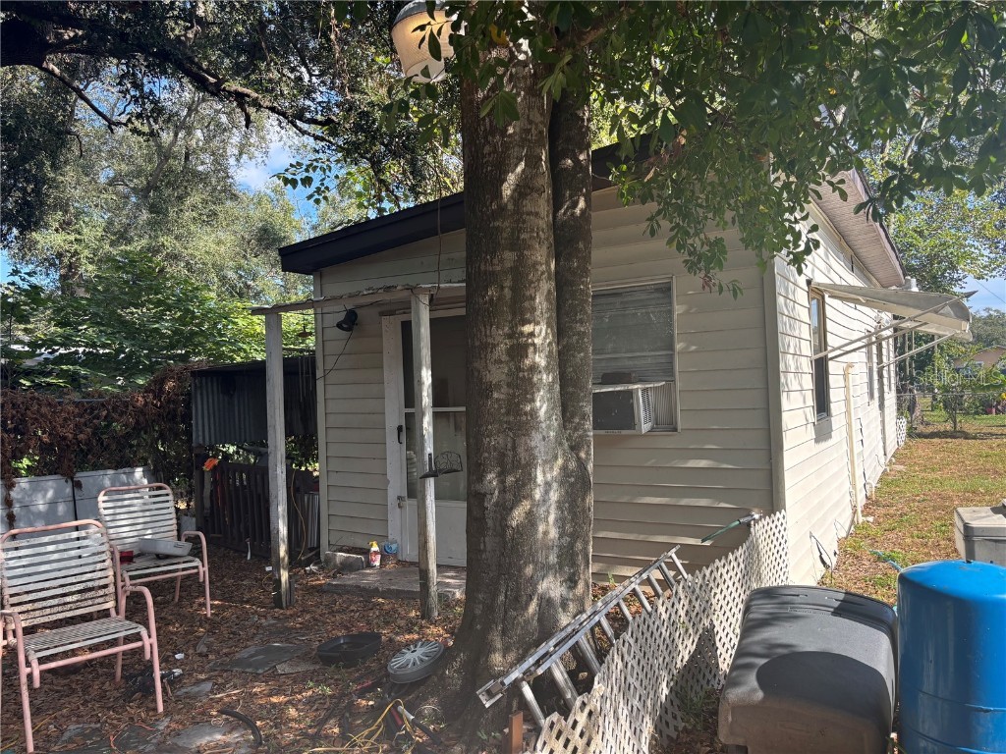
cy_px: 377
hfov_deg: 67.3
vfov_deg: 53.1
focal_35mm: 26
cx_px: 503
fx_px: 756
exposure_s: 1/604
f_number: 1.6
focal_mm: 5.96
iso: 50
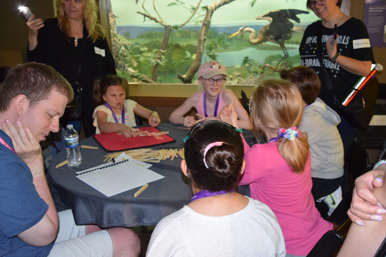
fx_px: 386
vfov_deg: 36.9
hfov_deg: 53.1
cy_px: 128
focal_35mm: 36
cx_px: 193
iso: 2500
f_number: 4
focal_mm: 24
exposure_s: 1/60
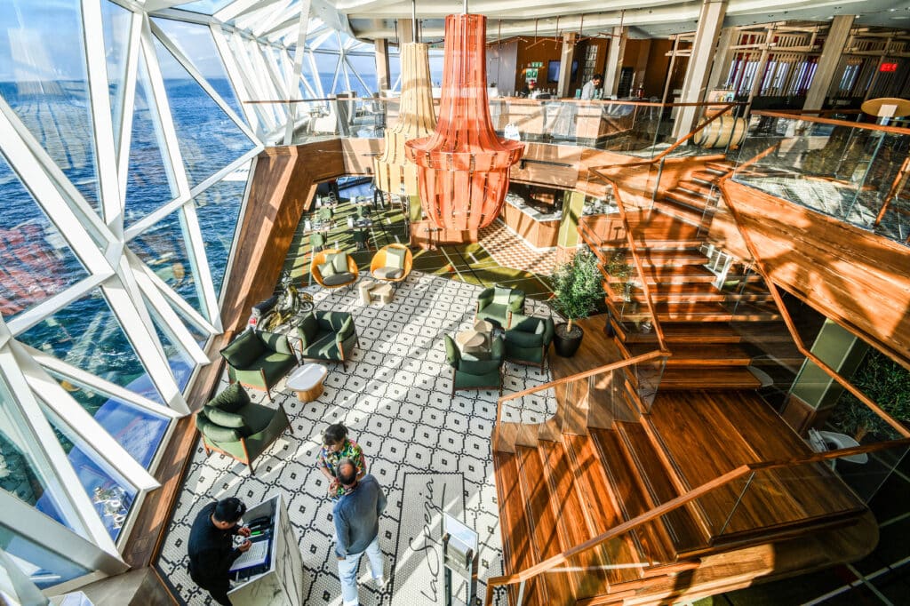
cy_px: 303
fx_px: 379
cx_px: 455
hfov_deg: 100.4
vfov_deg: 77.3
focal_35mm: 15
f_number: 7.1
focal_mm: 10
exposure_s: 1/200
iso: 200
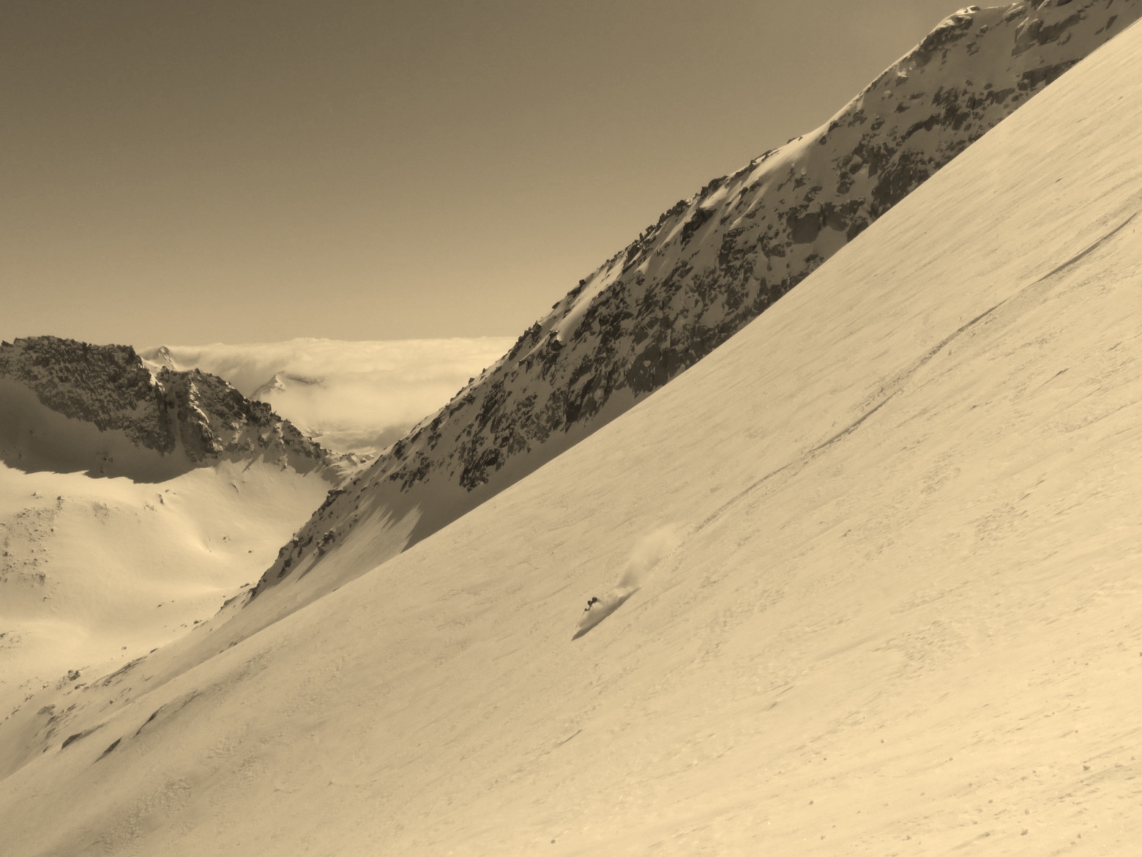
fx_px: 1023
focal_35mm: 31
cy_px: 428
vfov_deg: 45.4
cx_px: 571
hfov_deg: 58.4
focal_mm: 5.4
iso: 100
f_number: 6.3
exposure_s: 1/2000
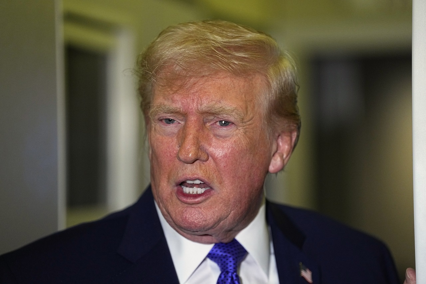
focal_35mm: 200
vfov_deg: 6.9
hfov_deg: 10.3
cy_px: 142
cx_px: 213
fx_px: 2366
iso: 2500
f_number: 2.8
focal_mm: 200
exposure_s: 1/200
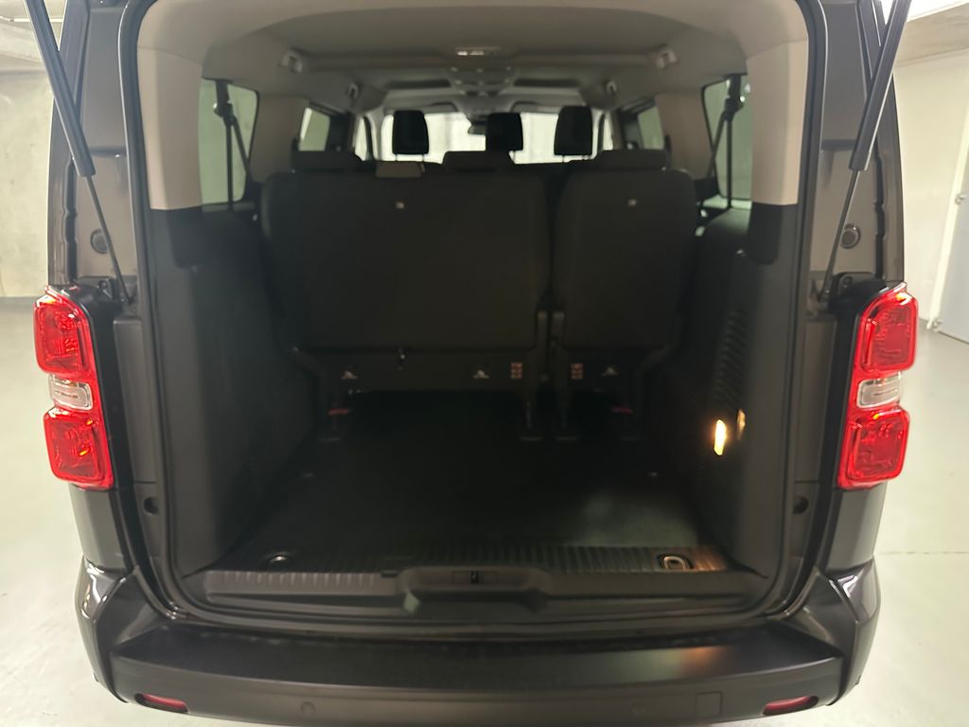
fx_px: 672
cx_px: 484
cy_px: 364
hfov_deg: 71.6
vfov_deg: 56.8
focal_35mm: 24
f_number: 1.78
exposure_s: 1/25
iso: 1250
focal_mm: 6.86
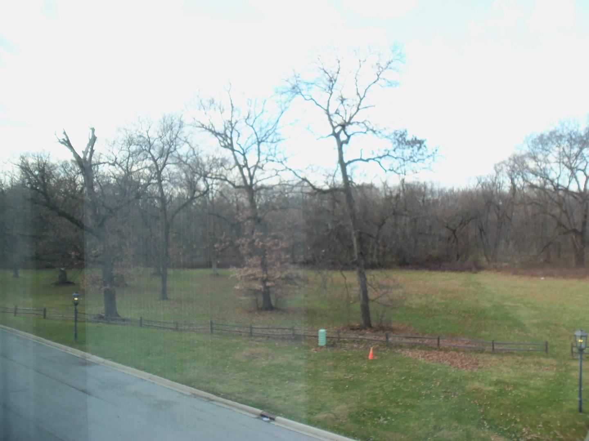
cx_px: 294
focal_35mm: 29
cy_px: 220
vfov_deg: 48.2
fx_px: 493
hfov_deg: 61.7
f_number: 3.4
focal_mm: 5.2
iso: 80
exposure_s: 1/80
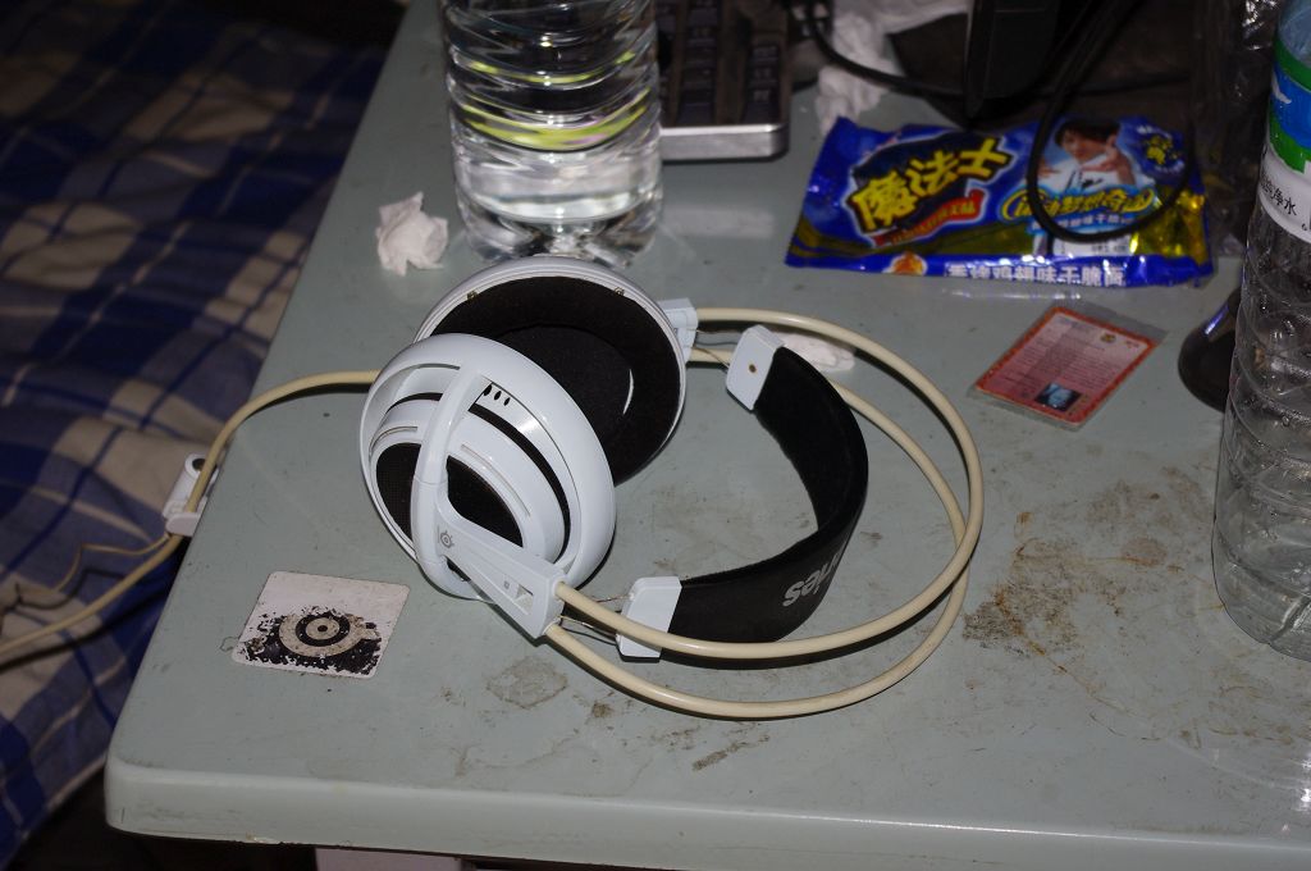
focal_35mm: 82
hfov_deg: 24.8
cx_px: 656
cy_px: 436
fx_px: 2982
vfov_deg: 16.6
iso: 400
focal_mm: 55
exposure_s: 1/40
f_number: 5.6
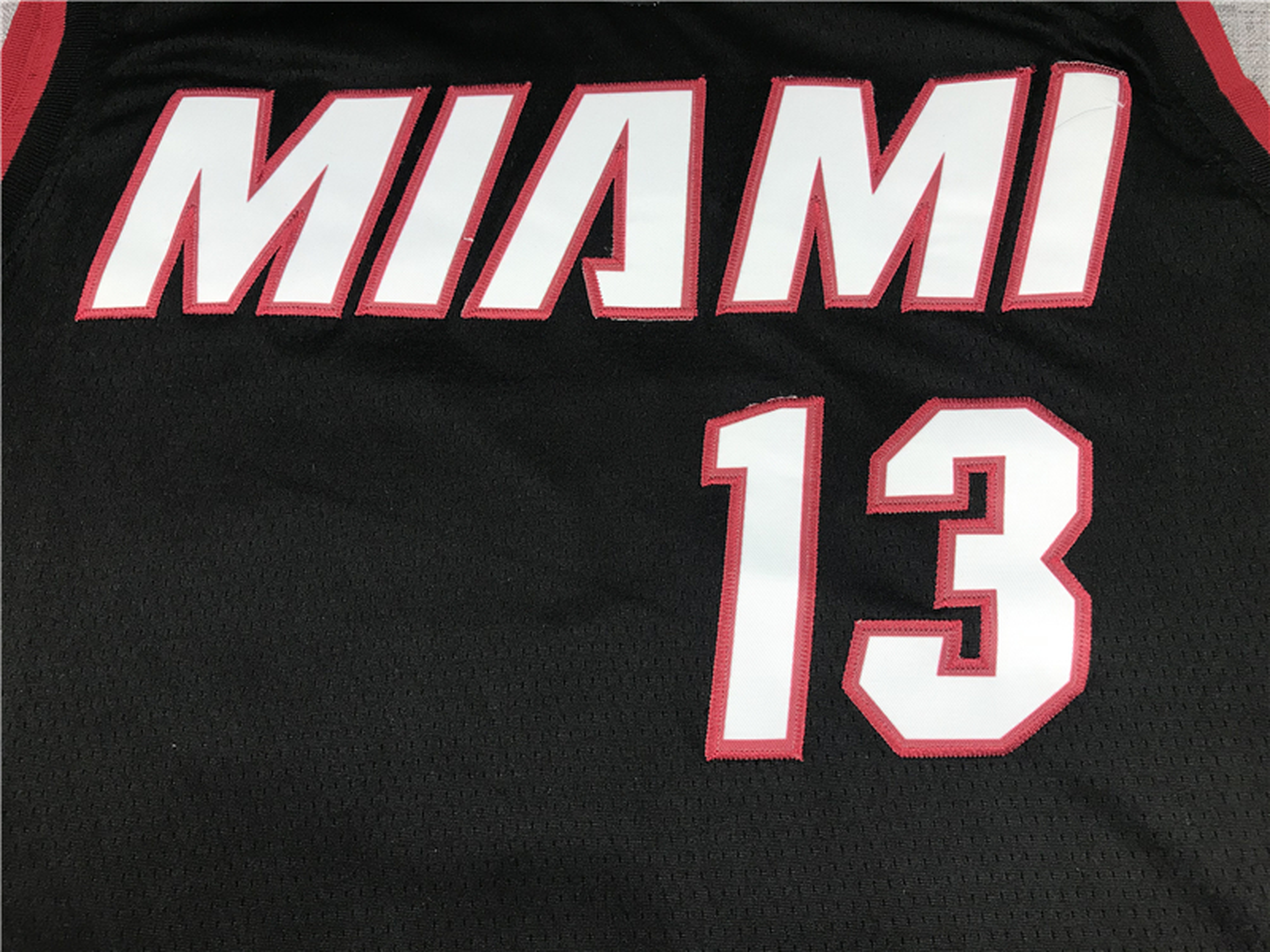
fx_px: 1027
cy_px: 476
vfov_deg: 49.7
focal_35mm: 28
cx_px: 635
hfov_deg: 63.4
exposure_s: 1/33
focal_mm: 3.99
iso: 25
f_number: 1.8
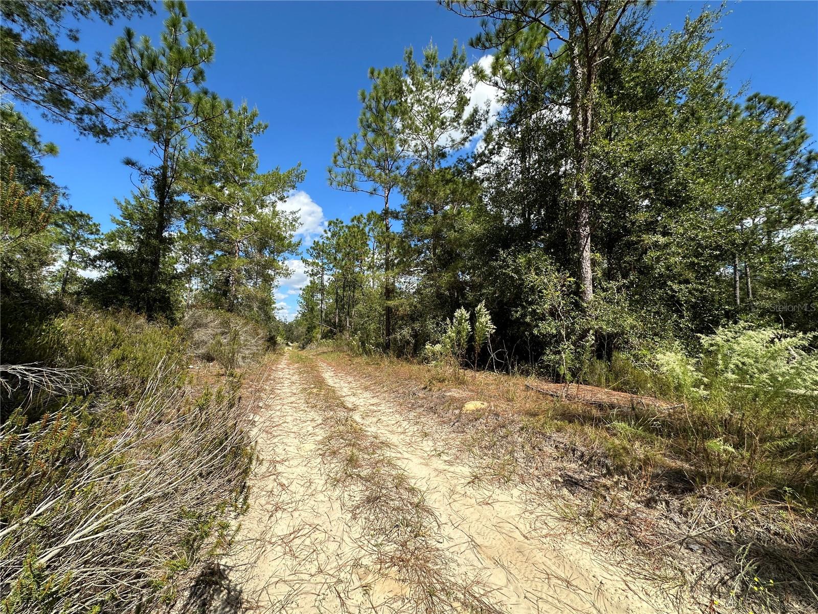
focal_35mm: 14
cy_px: 307
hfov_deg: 102.1
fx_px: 331
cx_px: 409
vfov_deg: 85.7
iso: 50
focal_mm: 2.22
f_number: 2.2
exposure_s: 1/1383
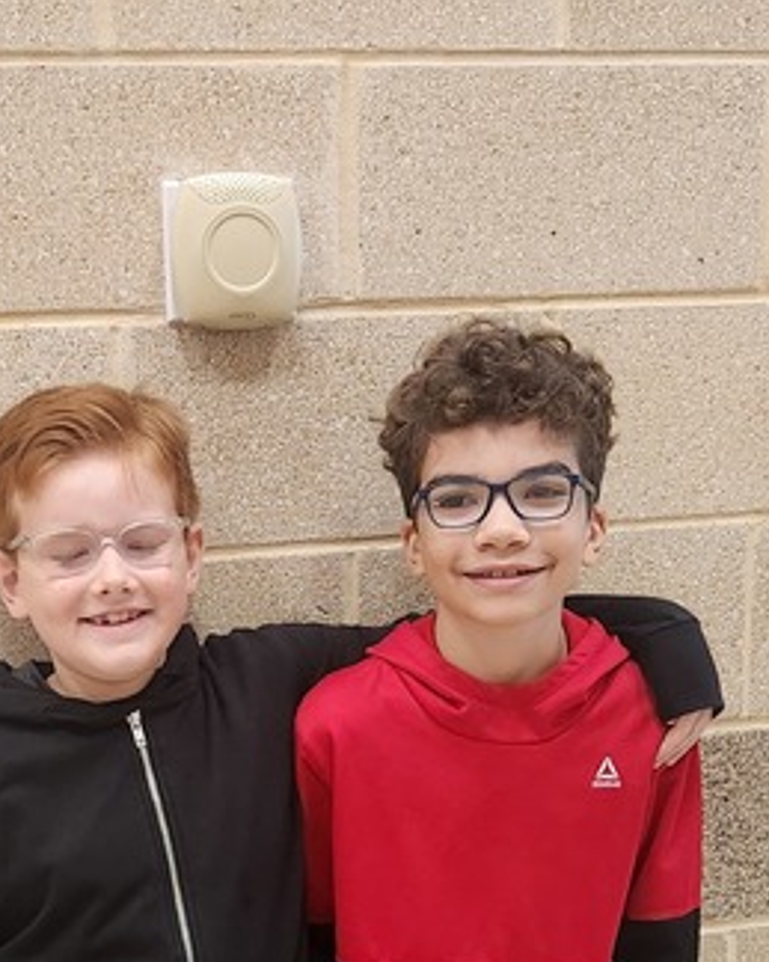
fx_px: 2021
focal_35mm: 71
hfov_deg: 21.5
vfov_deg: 25.9
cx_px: 249
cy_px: 879
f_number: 1.8
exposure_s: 1/120
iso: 800
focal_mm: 5.4
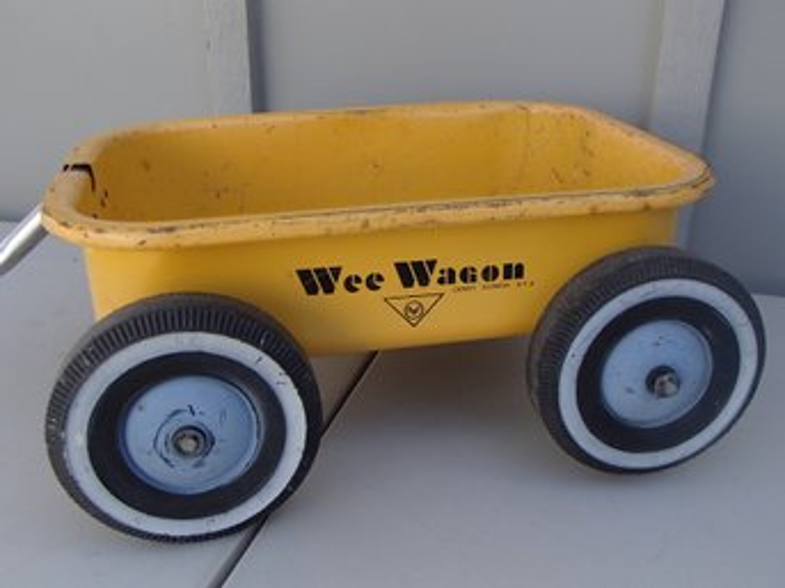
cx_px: 392
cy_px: 294
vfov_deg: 38.6
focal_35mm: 37
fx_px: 839
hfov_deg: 50.2
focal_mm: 6.64
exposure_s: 1/160
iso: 100
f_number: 4.7
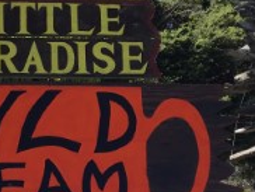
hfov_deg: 17.9
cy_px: 109
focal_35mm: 109
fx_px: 804
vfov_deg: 13.6
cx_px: 60
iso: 25
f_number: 2.4
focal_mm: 3.3
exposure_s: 1/539
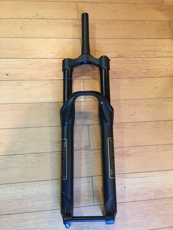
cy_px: 115
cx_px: 86
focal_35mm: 29
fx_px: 193
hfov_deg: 48.2
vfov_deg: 61.7
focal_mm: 4.15
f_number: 2.2
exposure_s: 1/10
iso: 100
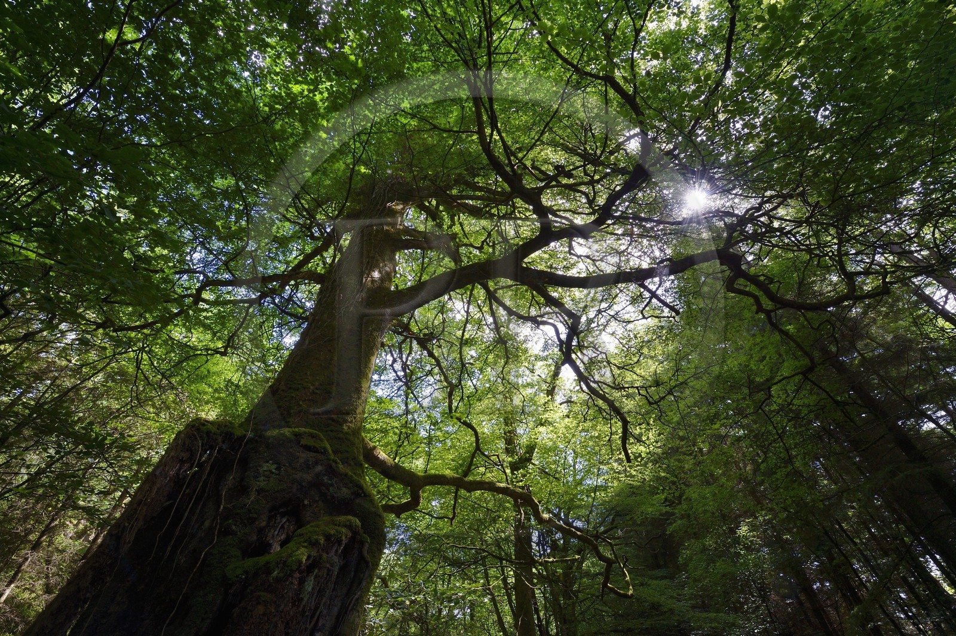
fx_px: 398
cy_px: 318
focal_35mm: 15
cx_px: 478
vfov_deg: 77.2
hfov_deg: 100.4
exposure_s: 1/100
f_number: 13
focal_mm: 15
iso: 800
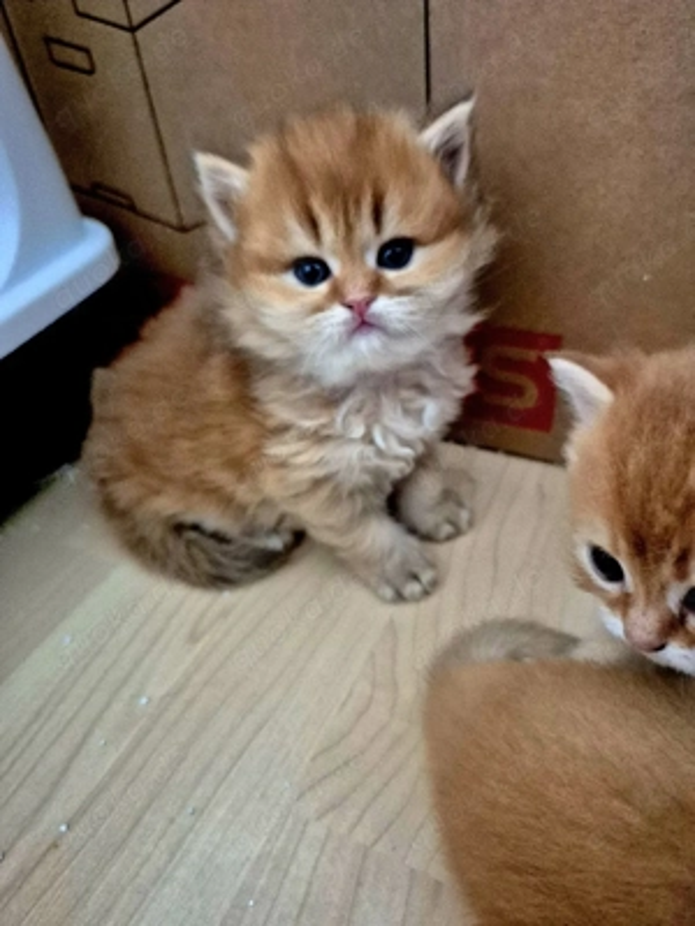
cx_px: 348
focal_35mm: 23
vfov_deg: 73.9
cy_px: 463
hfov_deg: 58.9
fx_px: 616
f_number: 1.8
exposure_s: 1/100
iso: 1600
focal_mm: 5.4
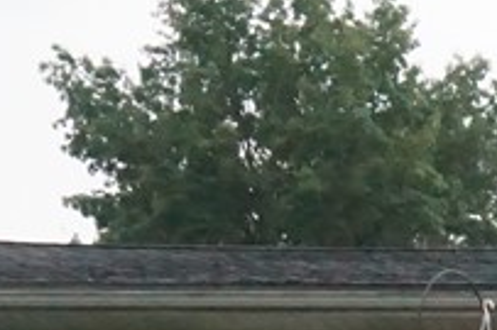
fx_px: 2662
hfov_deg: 9.9
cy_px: 717
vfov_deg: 6.8
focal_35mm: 193
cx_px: 988
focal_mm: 24
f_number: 10
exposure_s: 1/1600
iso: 8000
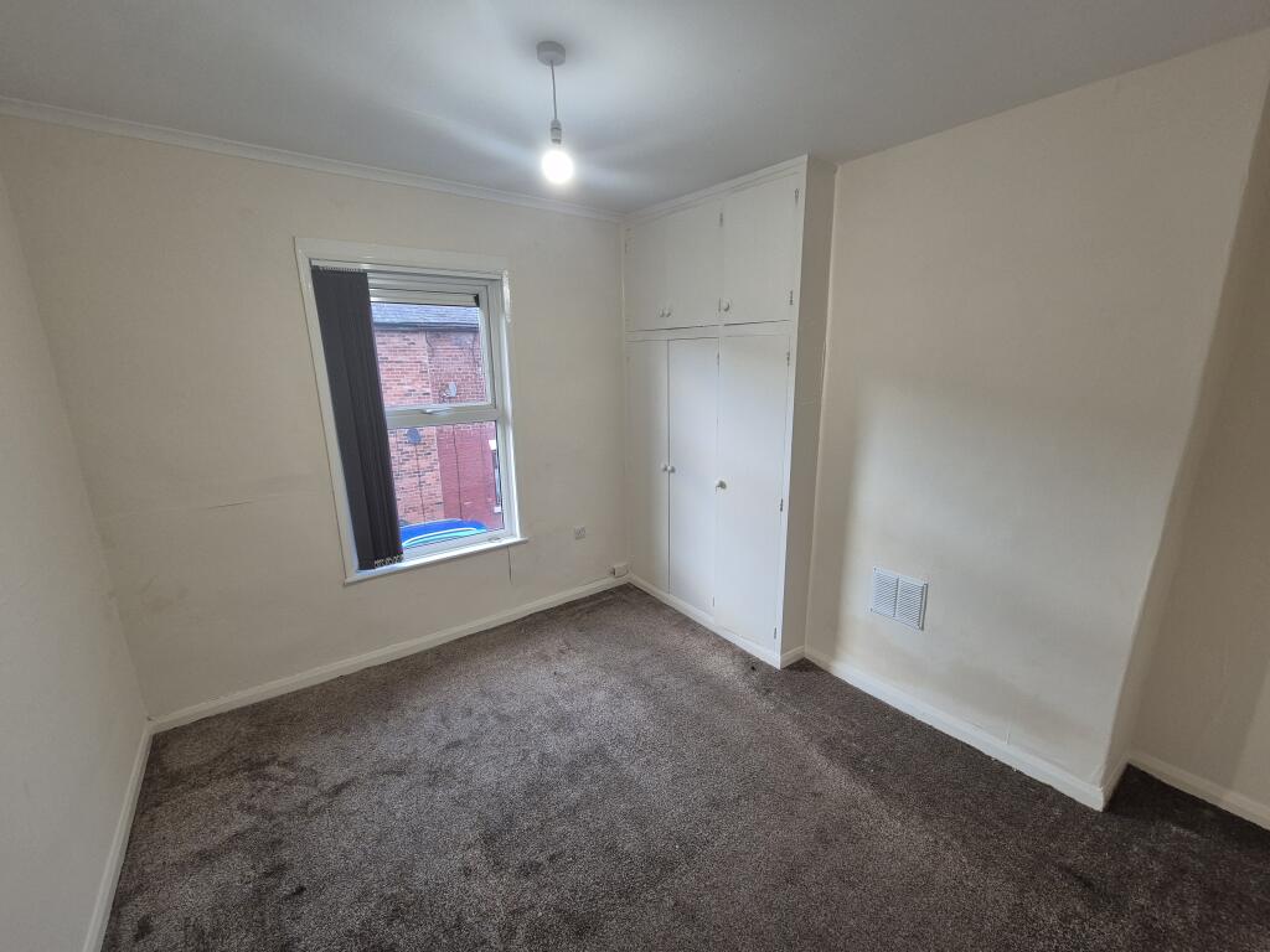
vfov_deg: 89.9
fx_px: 477
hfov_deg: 106.2
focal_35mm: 13
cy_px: 476
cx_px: 635
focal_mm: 2.2
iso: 200
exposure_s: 1/50
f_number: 2.2
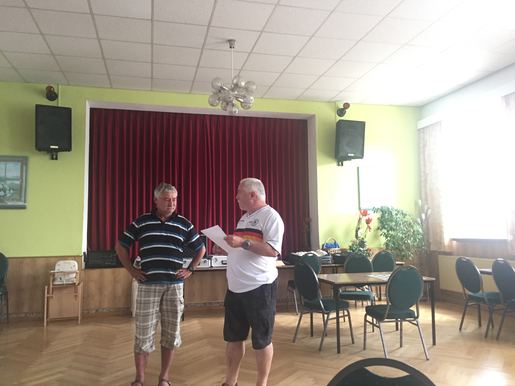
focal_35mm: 29
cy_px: 193
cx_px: 258
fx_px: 431
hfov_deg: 61.7
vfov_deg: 48.2
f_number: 2.2
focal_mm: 4.15
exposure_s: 1/33
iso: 200
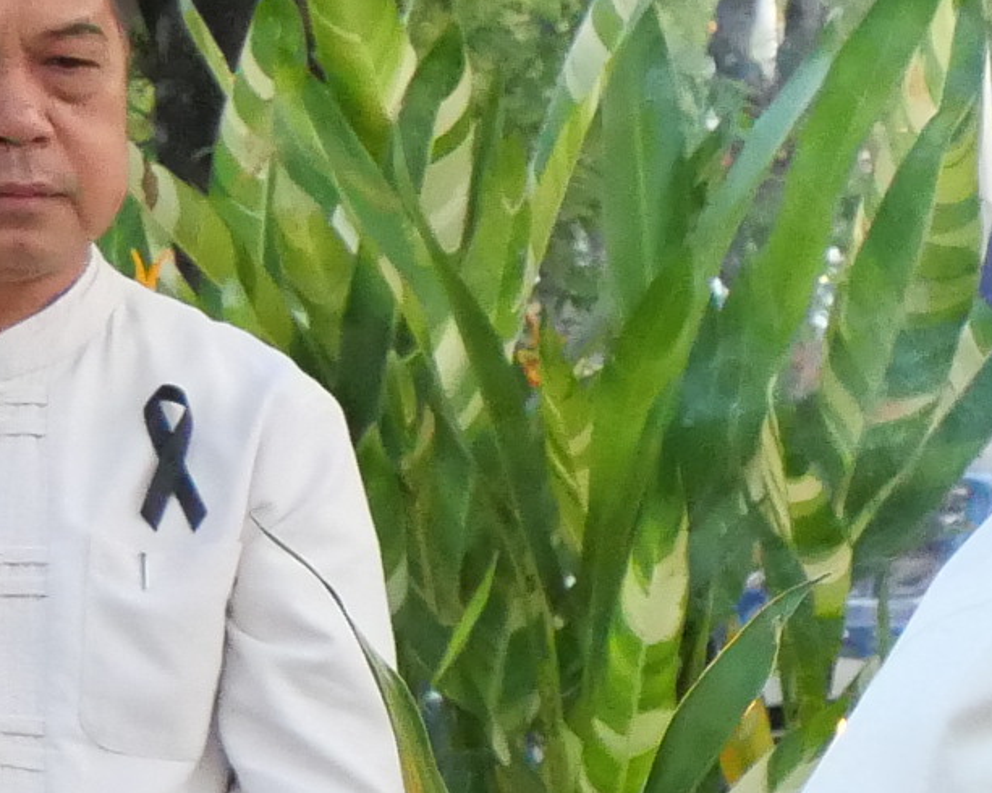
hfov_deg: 10.5
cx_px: 2117
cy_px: 1133
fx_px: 4843
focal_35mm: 165
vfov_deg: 9.2
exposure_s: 1/200
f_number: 3.6
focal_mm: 14
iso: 3200
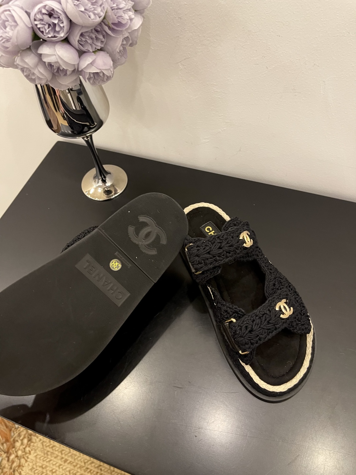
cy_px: 238
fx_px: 357
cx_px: 178
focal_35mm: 26
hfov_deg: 53.1
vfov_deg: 67.3
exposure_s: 1/50
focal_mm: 5.1
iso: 250
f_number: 1.6
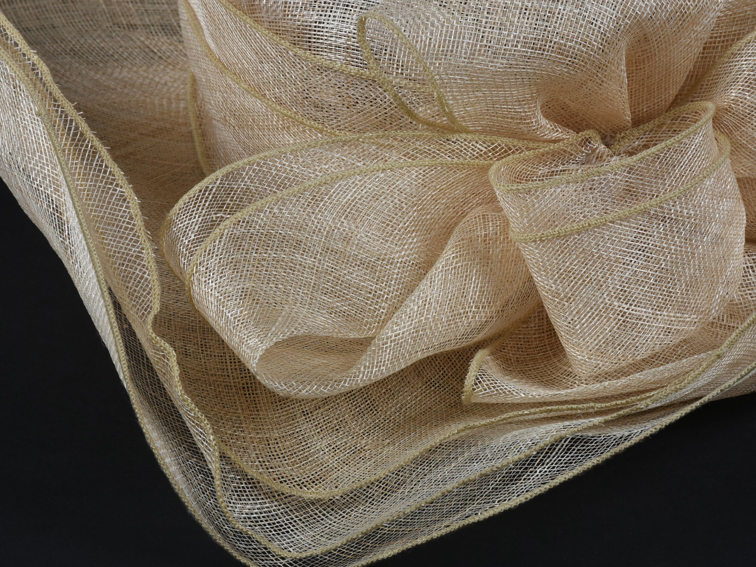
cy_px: 284
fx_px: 3724
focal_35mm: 171
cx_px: 411
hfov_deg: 11.6
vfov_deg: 8.7
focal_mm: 105
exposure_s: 1/125
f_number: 20
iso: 200
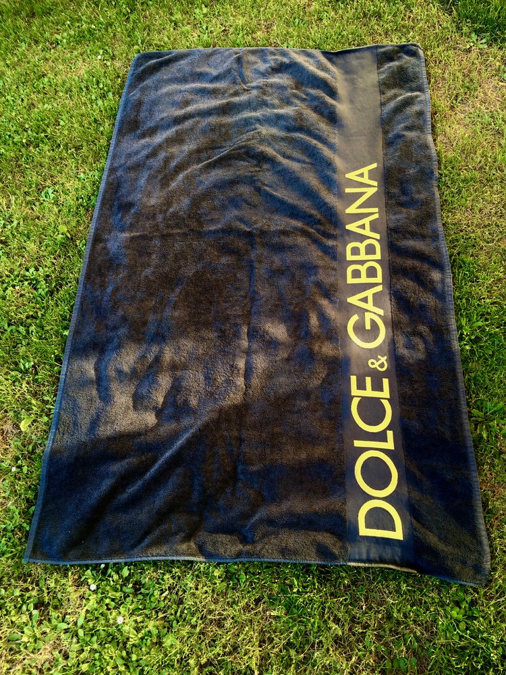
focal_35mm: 29
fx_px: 565
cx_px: 253
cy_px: 338
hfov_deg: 48.2
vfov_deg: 61.7
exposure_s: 1/50
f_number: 2.2
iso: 32
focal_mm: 4.15
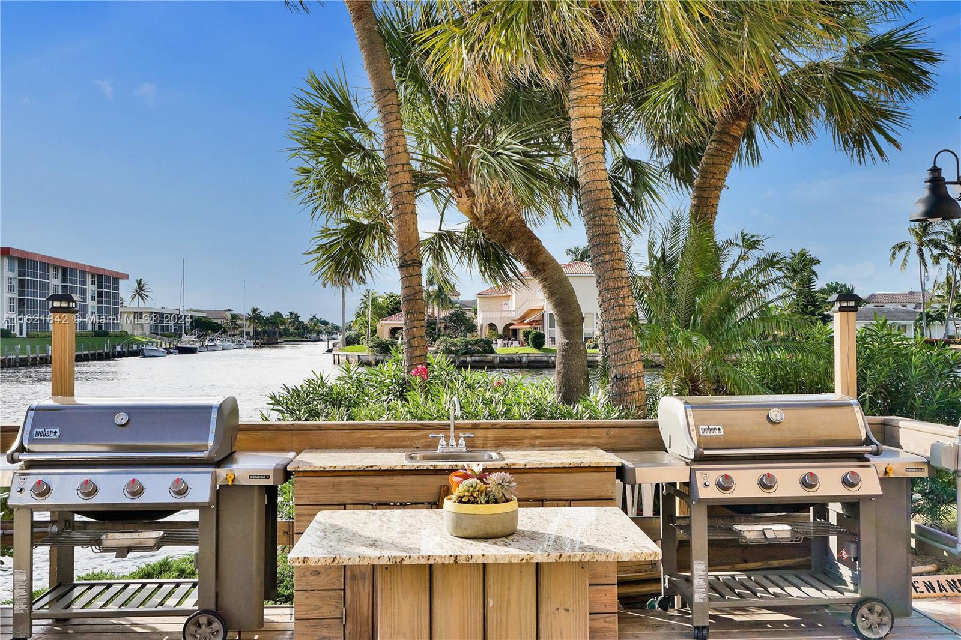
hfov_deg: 55.8
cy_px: 320
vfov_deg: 38.9
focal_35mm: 34
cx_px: 480
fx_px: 907
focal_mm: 34
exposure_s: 1/200
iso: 500
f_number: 18
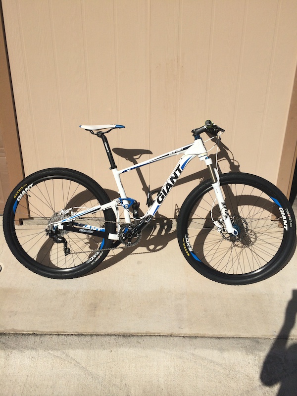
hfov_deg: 48.2
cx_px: 148
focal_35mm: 29
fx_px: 332
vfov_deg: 61.7
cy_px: 198
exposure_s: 1/4566
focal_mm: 4.15
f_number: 2.2
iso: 32
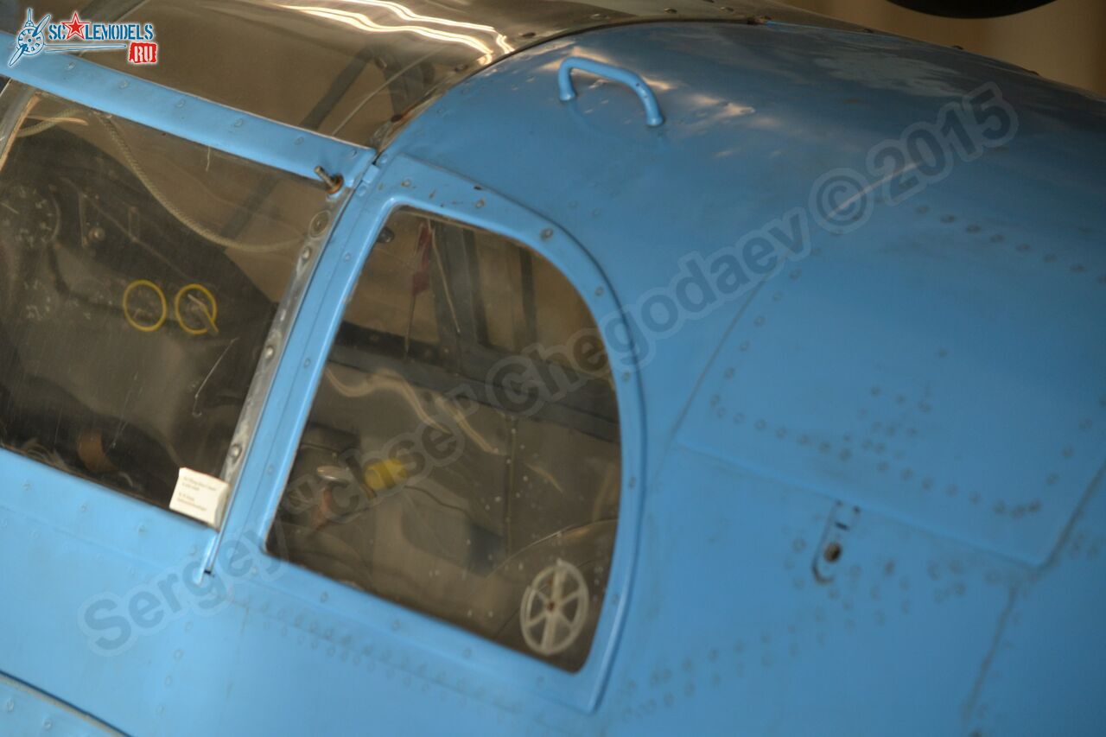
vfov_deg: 6.5
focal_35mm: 210
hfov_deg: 9.8
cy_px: 368
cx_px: 553
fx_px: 6450
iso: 400
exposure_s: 1/125
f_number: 5.6
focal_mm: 140
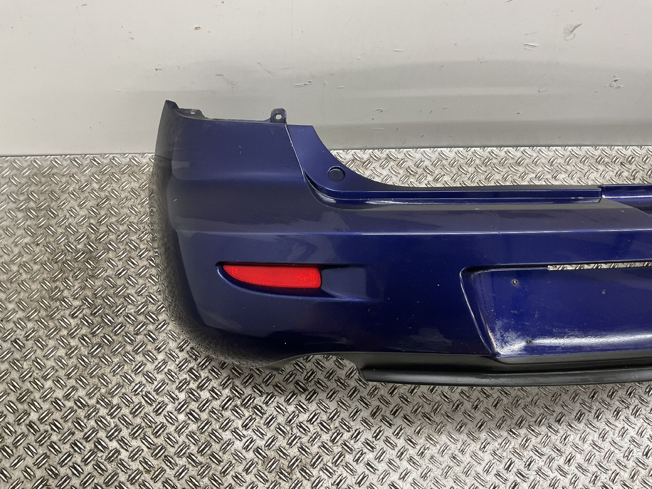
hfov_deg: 61.7
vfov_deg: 48.2
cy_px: 244
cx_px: 326
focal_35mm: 29
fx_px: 546
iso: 64
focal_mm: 3
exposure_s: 1/50
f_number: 1.8
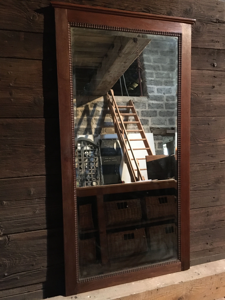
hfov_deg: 48.2
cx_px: 112
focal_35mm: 29
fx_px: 251
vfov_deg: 61.7
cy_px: 150
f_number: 2.2
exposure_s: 1/17
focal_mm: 4.15
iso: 320
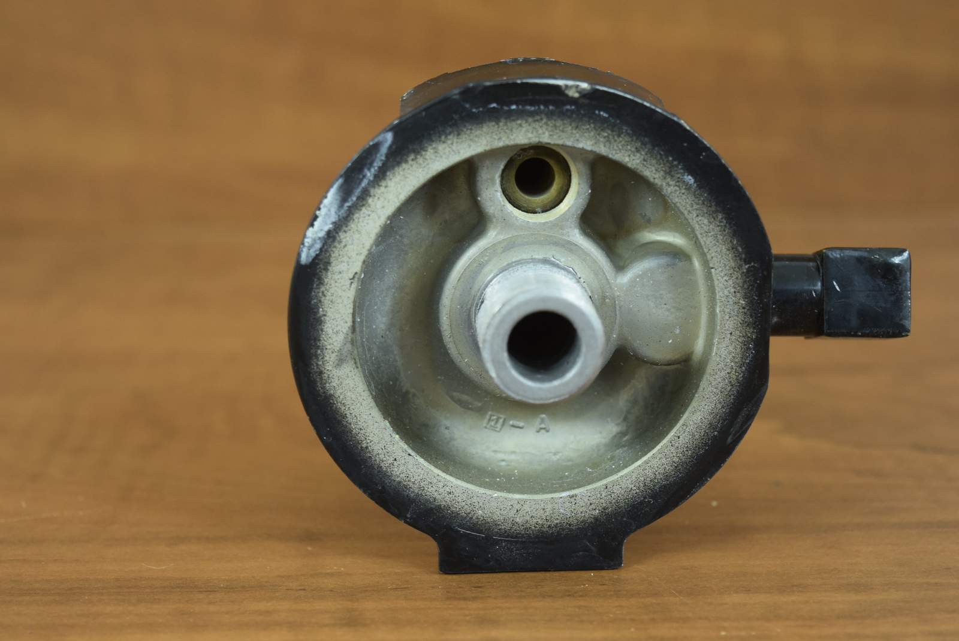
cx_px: 480
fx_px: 1919
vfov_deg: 19.0
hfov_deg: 28.1
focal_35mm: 72
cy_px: 320
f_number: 5.3
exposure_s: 1/125
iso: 800
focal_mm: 48
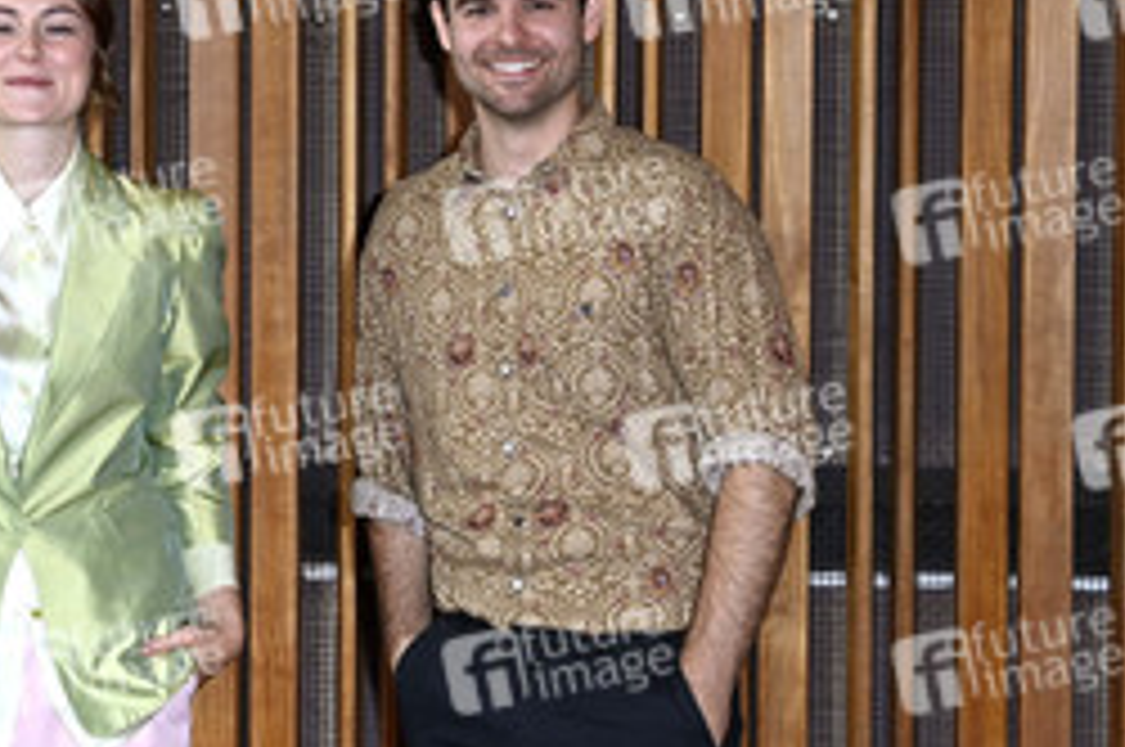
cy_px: 324
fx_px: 3152
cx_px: 169
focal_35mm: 101
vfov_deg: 13.5
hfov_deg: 19.9
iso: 1250
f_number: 5.6
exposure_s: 1/200
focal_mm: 56
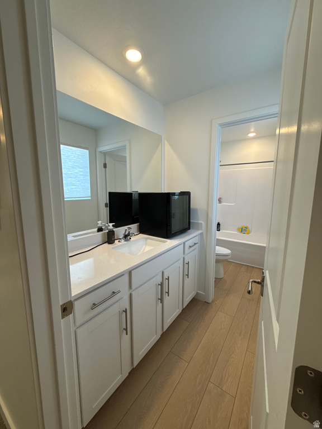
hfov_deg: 85.7
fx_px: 174
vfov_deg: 102.1
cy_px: 214
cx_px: 161
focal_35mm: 14
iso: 160
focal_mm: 2.22
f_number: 2.2
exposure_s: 1/120
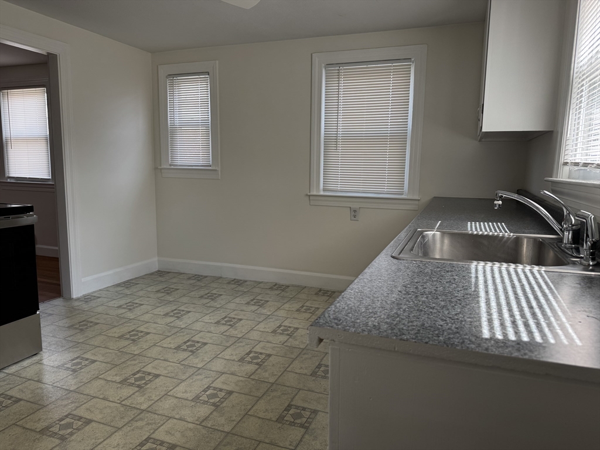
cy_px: 225
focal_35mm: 24
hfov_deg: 71.6
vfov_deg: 56.8
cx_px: 300
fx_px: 416
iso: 80
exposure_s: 1/121
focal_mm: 6.76
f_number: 1.78
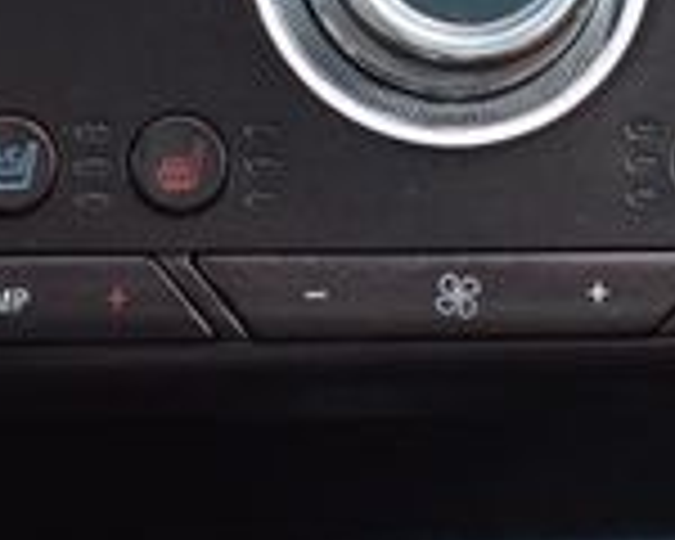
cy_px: 288
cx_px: 504
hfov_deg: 13.3
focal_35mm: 144
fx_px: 2877
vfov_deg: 10.7
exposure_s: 1/15
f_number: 6.3
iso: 800
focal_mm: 24
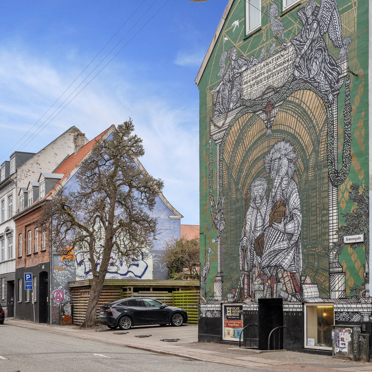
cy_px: 184
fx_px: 596
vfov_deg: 34.7
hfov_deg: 34.2
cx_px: 111
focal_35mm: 49
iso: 800
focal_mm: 38
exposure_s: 1/320
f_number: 7.1
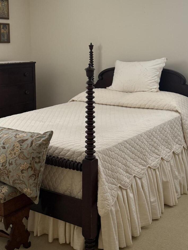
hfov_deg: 28.6
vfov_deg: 36.9
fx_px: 369
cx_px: 97
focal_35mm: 51
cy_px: 74
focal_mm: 6.76
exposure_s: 1/60
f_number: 1.78
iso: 160
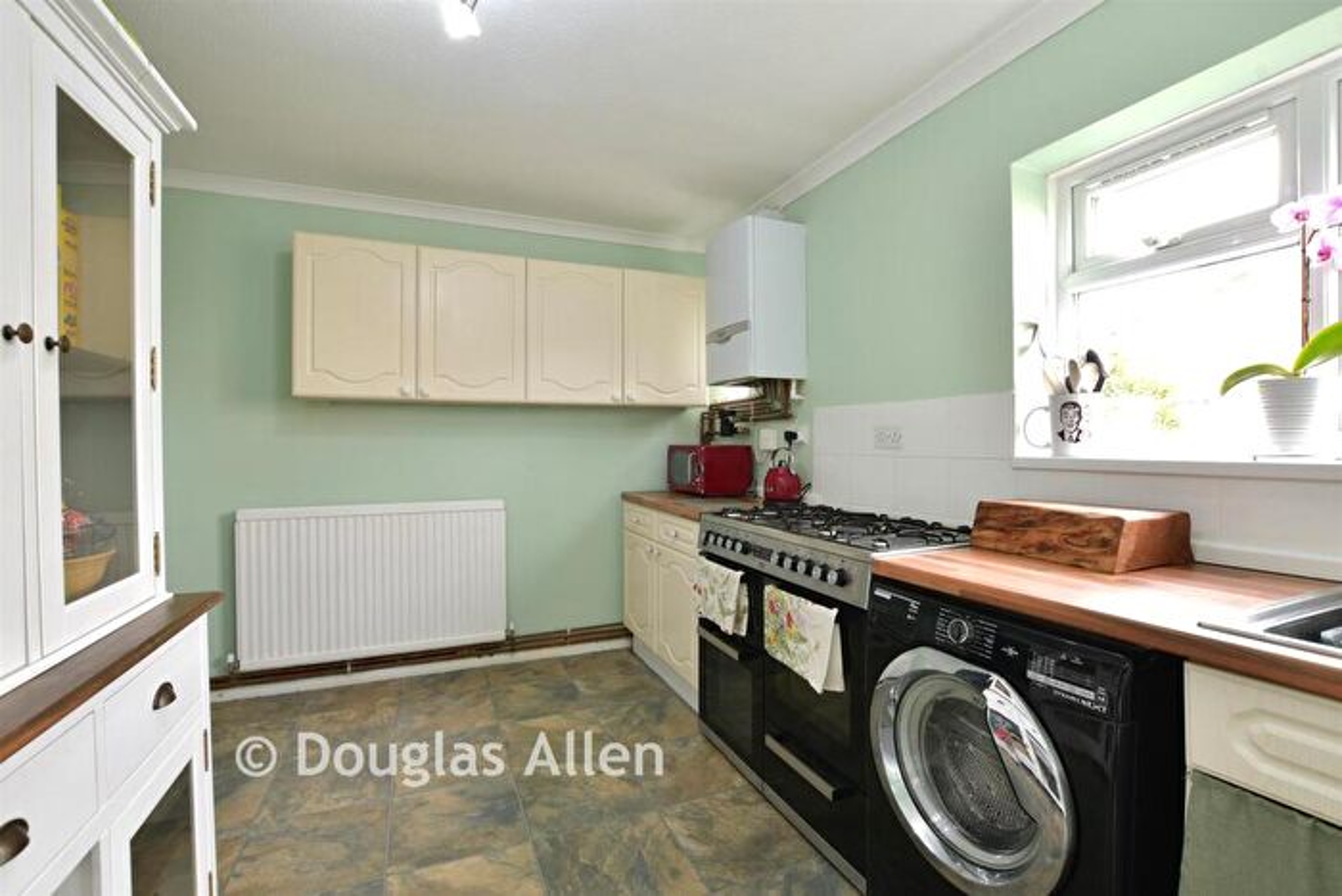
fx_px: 559
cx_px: 671
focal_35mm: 15
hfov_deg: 100.4
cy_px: 448
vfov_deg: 77.4
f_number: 8
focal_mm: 10
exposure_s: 1/1.3
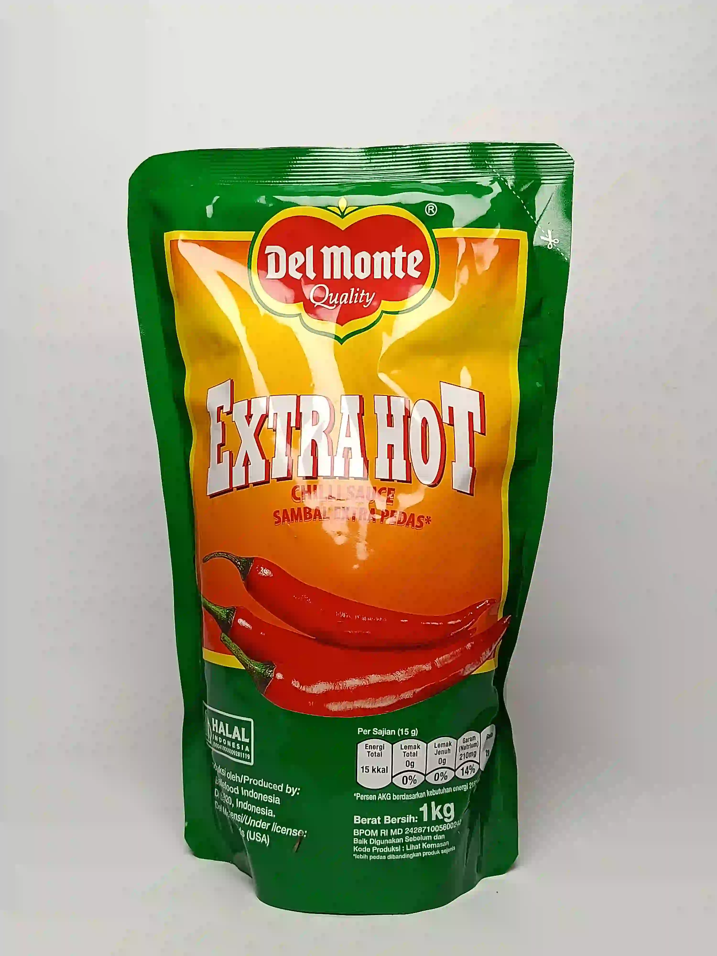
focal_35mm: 39
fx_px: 1077
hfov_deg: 36.8
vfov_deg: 47.9
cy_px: 478
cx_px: 358
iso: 89
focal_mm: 5.24
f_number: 1.7
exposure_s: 1/100
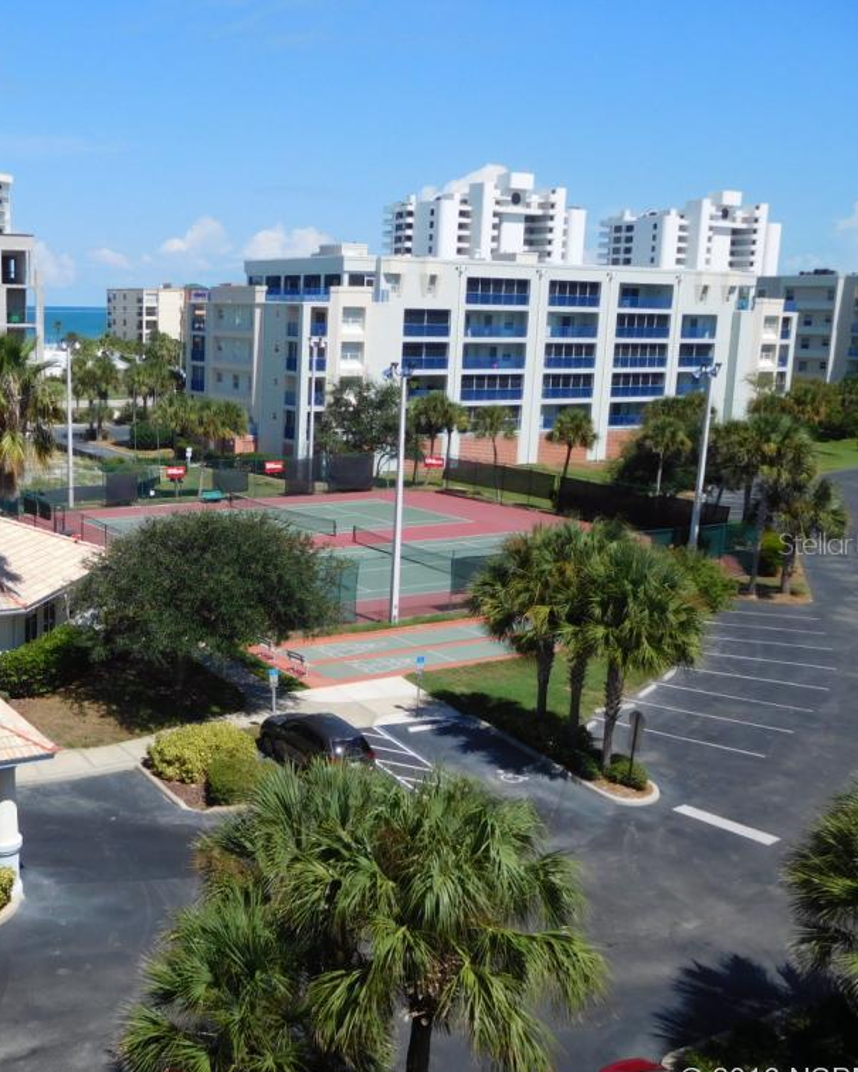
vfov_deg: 49.1
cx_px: 186
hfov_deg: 38.8
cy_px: 543
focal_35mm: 37
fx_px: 1174
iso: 125
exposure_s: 1/400
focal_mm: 5
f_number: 7
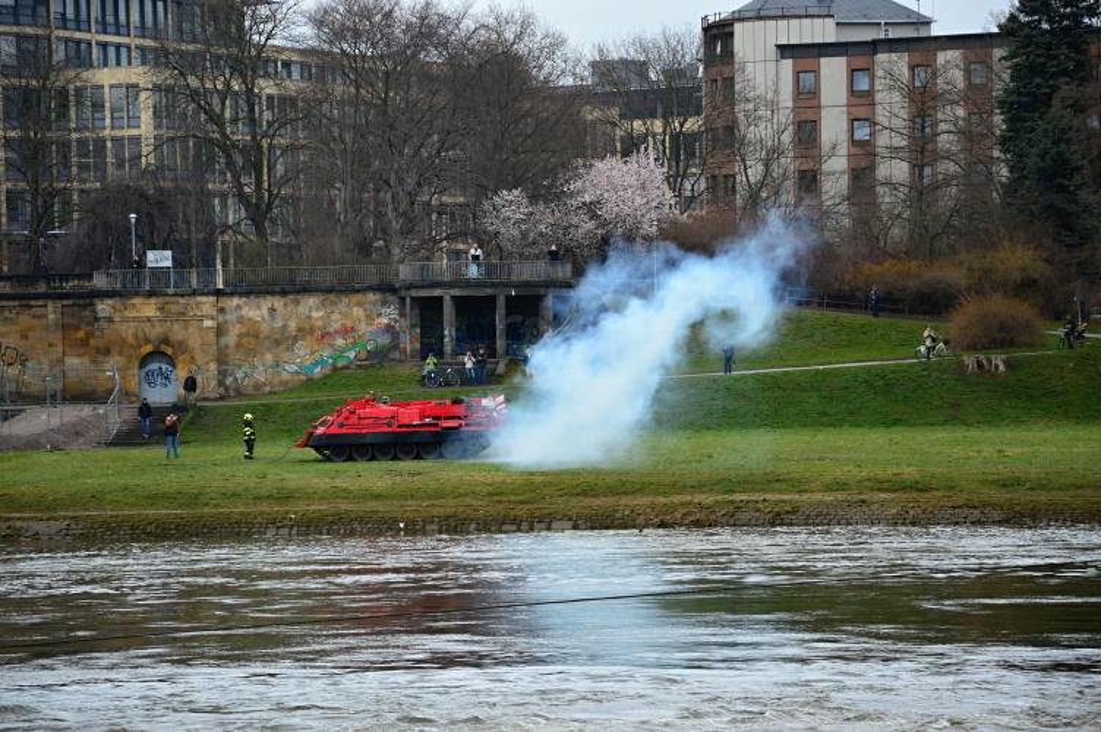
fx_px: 4813
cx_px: 550
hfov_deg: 13.1
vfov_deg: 8.7
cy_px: 366
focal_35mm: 158
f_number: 5.6
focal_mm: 105
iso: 220
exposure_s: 1/160
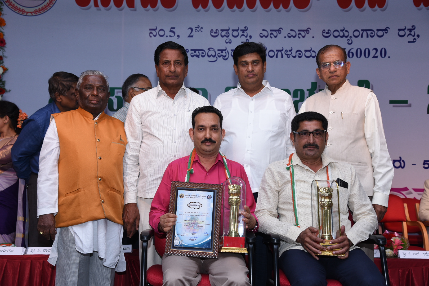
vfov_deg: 28.1
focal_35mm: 48
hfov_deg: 41.1
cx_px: 214
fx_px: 572
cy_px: 143
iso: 800
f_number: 5
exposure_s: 1/125
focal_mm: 48
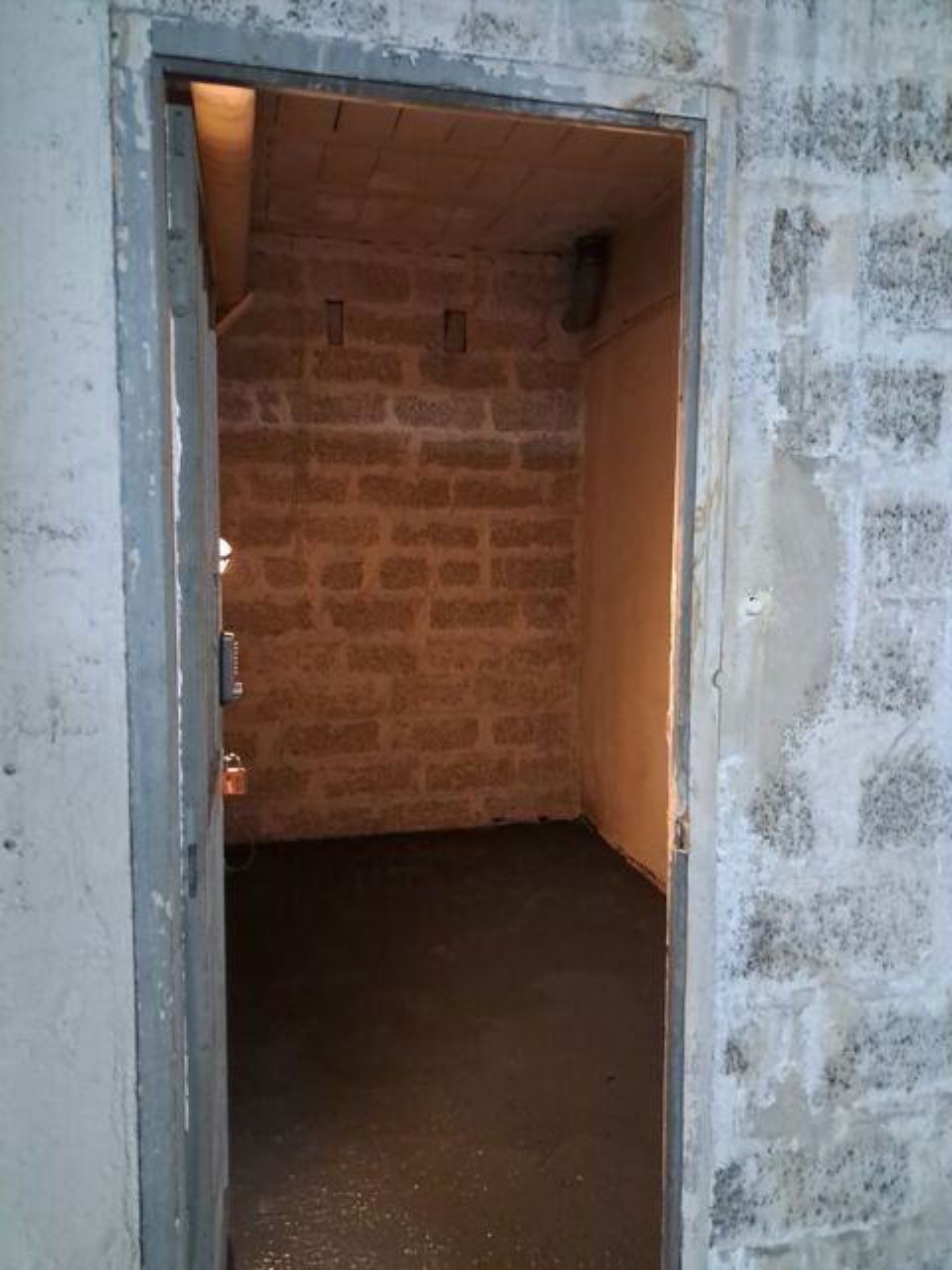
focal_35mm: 27
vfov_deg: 65.3
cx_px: 476
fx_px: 990
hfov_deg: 51.4
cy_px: 635
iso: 1250
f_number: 1.8
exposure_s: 1/20
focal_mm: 4
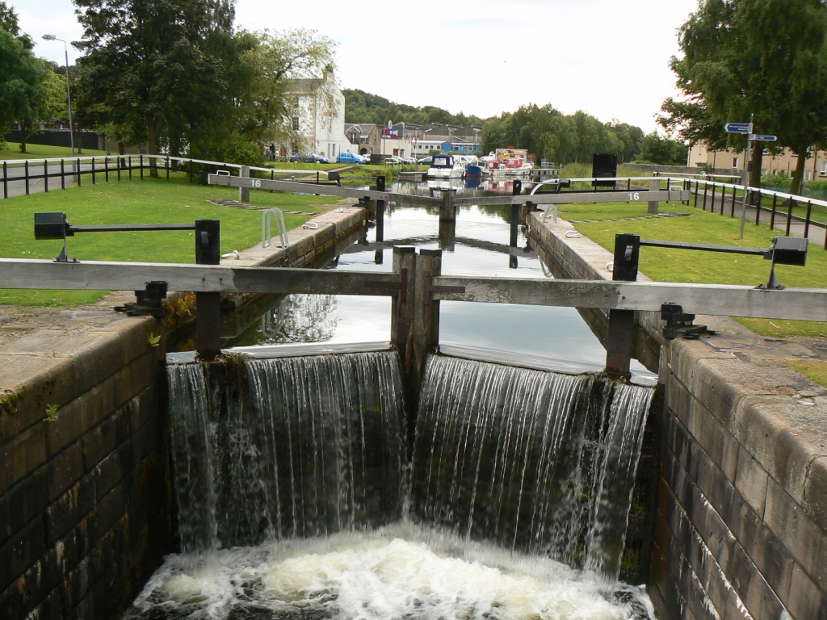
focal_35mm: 36
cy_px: 310
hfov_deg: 51.4
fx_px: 860
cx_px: 414
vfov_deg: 39.7
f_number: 4.5
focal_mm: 6
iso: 80
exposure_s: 1/100
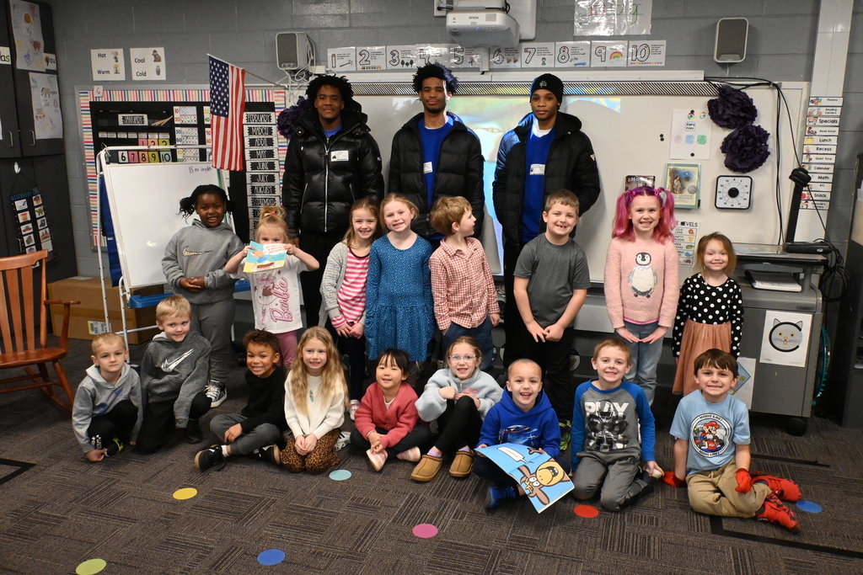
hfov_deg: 60.7
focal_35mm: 31
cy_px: 288
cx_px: 432
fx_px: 737
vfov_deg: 42.7
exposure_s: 1/80
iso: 6400
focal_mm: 20.5
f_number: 11
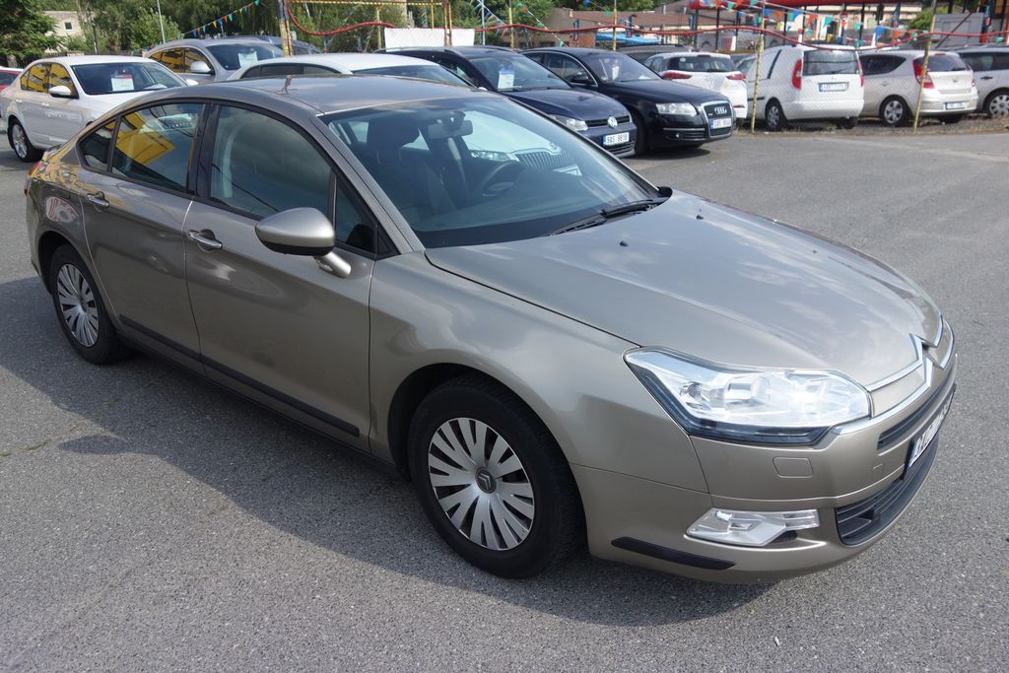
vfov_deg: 46.4
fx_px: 785
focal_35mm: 28
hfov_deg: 65.5
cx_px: 504
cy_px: 336
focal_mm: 10.4
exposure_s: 1/2000
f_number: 2.2
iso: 125
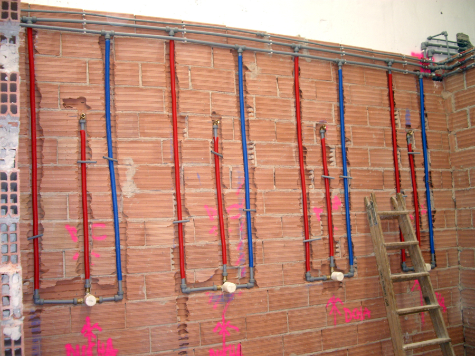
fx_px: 521
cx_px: 238
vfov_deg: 37.7
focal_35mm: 38
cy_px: 178
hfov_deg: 49.0
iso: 200
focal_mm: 7.9
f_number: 2.8
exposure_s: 1/40
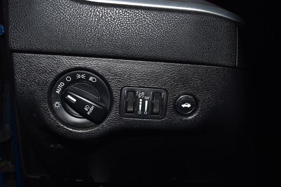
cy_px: 94
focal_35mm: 36
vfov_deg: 36.8
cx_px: 140
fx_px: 281
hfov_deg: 53.2
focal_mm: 24
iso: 100
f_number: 8
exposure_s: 1/60
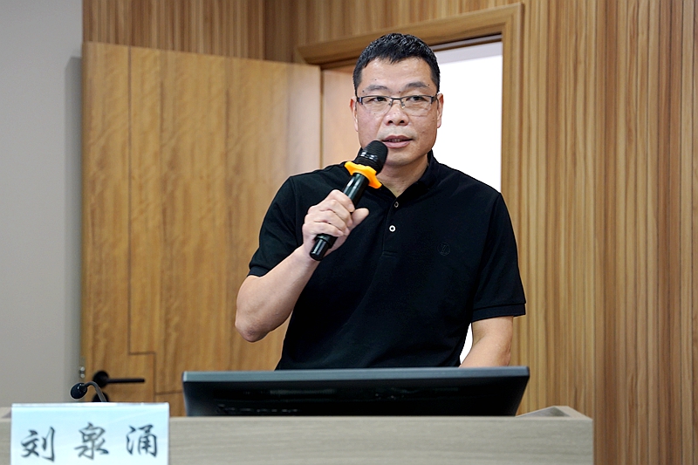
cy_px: 232
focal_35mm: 53
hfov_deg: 37.7
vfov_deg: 25.6
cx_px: 349
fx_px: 1022
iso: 1000
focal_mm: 52.7
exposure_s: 1/60
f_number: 2.8
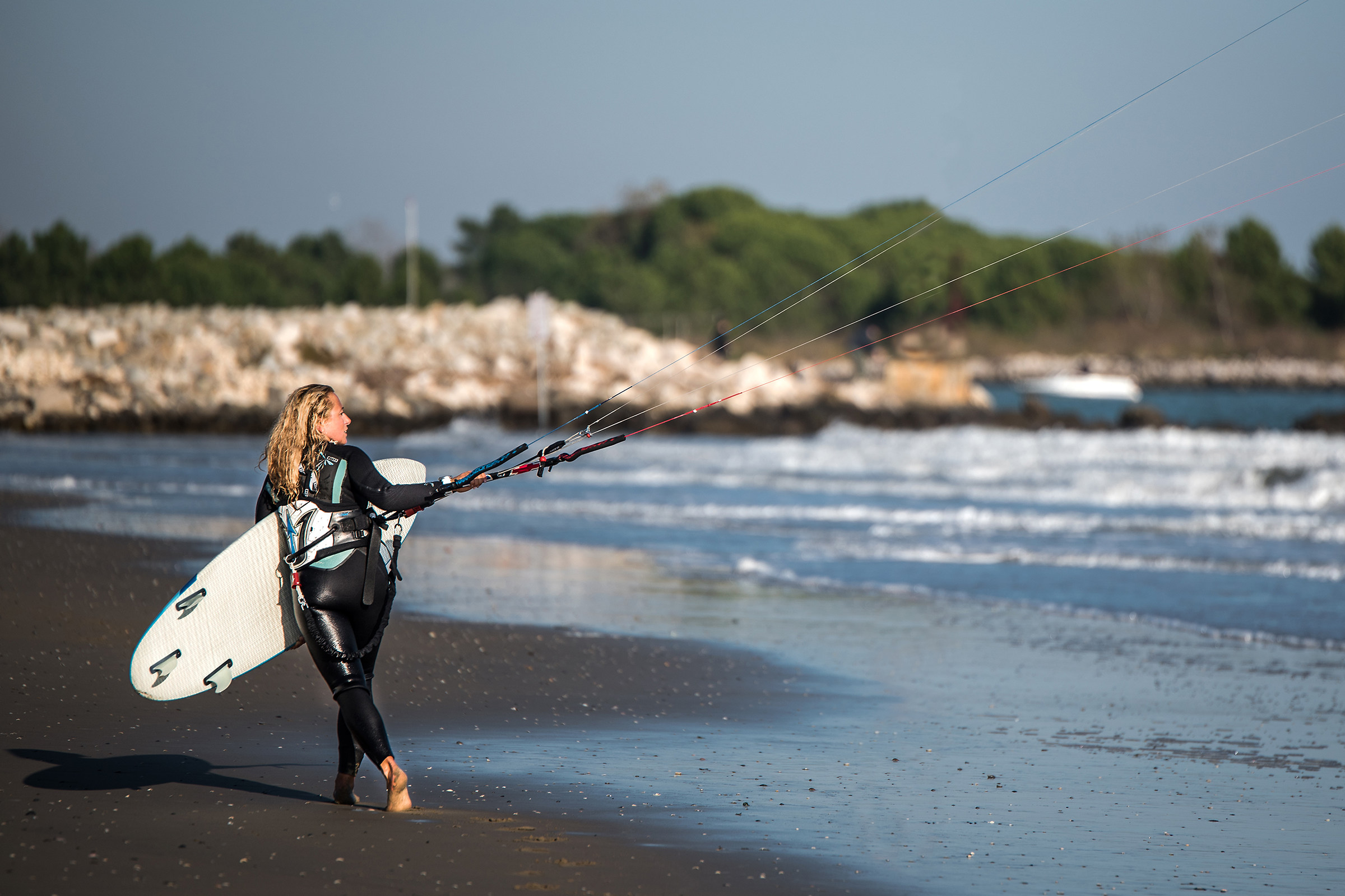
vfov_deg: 6.9
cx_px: 672
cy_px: 448
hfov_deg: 10.3
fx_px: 7470
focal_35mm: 200
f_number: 2.8
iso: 100
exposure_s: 1/3200
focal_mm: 200
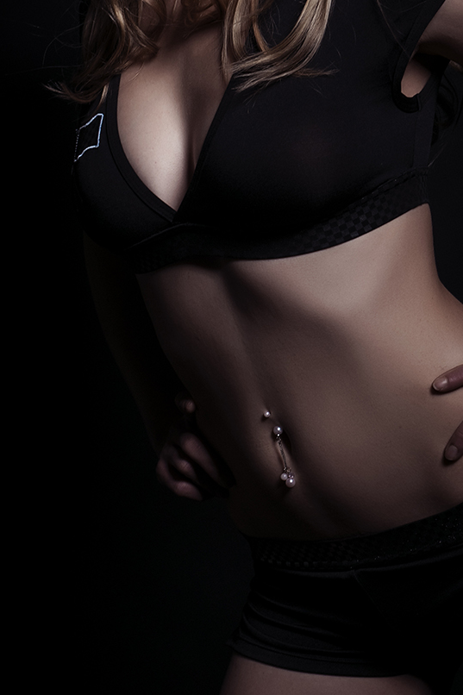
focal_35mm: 143
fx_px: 2760
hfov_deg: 9.6
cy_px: 210
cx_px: 390
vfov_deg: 14.3
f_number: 11
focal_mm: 48
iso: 100
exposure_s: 1/200
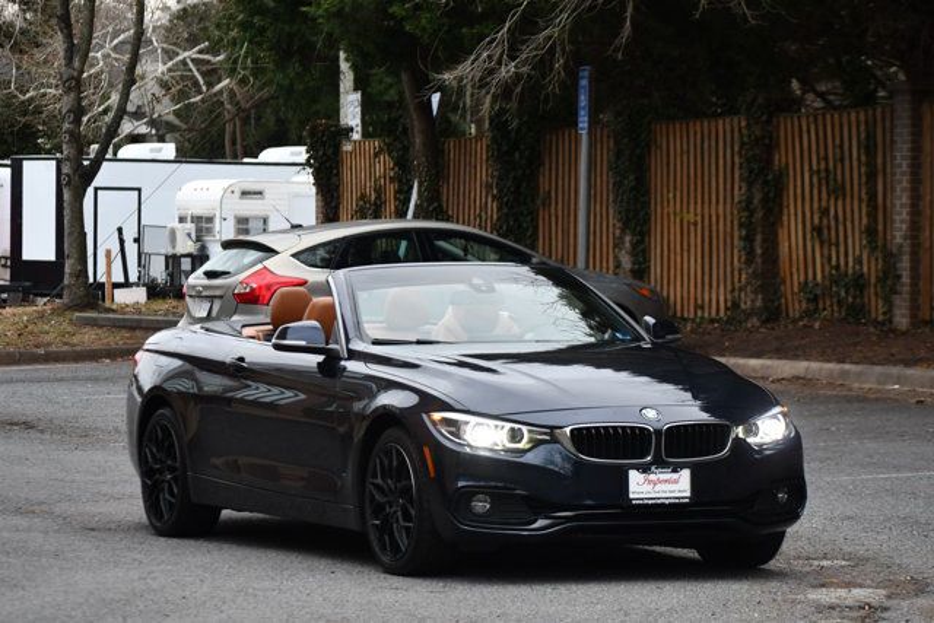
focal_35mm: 142
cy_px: 312
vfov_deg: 9.7
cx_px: 467
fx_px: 3685
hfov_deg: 14.4
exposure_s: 1/160
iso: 800
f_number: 4.8
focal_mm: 95
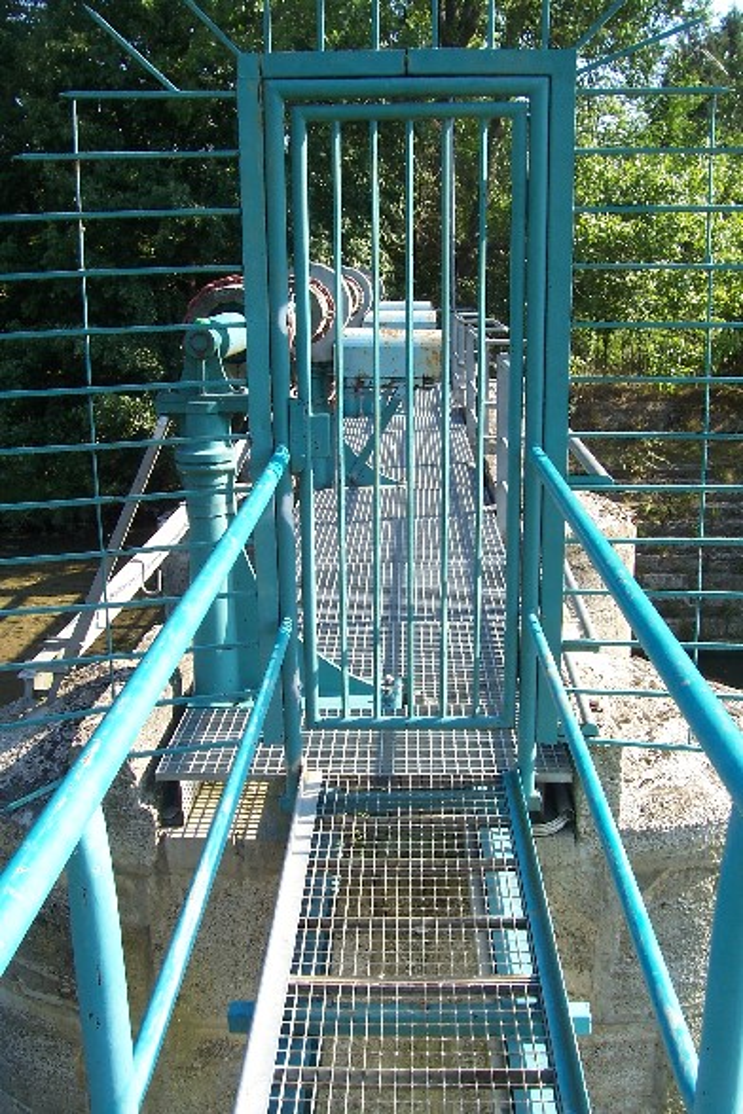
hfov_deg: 38.9
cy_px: 557
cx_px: 372
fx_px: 1053
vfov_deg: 55.8
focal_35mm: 34
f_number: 5.6
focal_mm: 5.6
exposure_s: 1/125
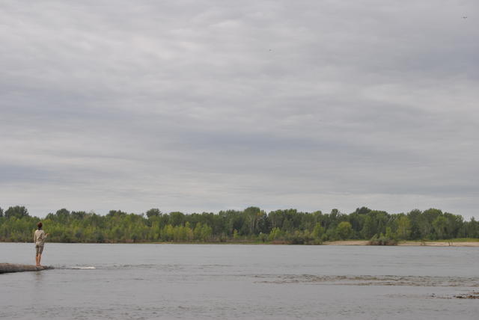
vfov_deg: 16.6
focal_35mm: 82
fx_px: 1099
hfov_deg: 24.6
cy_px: 160
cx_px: 240
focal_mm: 55
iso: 100
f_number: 9
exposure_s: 1/320
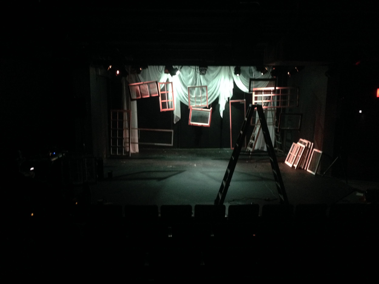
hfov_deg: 55.4
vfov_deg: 42.9
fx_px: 361
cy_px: 142
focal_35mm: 33
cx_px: 190
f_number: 2.4
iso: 400
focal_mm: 4.12
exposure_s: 1/17
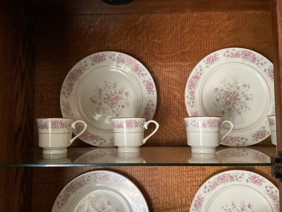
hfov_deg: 58.3
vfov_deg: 45.4
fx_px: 253
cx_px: 141
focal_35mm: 31
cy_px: 106
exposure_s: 1/40
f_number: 2.4
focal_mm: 3.3
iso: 320
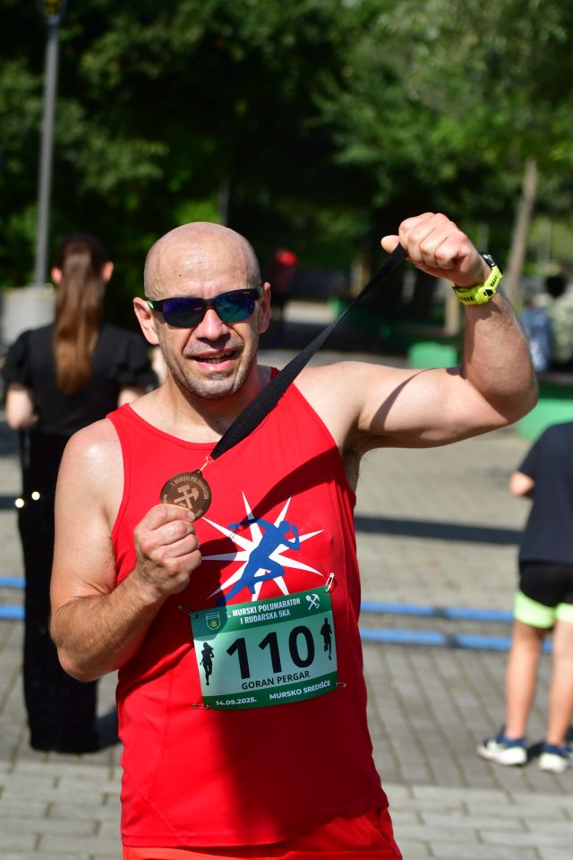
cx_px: 286
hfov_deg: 13.0
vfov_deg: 19.5
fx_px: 2507
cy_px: 430
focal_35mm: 105
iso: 640
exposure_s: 1/8000
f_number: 4.5
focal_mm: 70
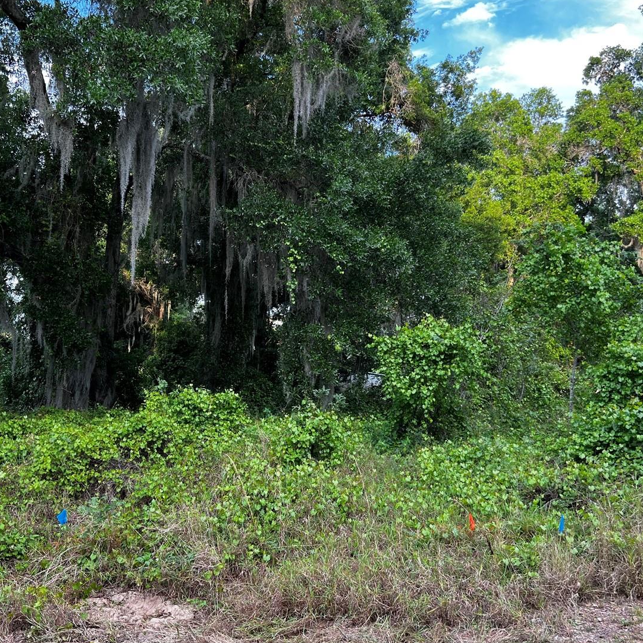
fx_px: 715
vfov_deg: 48.4
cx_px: 301
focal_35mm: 34
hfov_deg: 48.4
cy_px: 326
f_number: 1.5
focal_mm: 5.7
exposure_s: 1/178
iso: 50
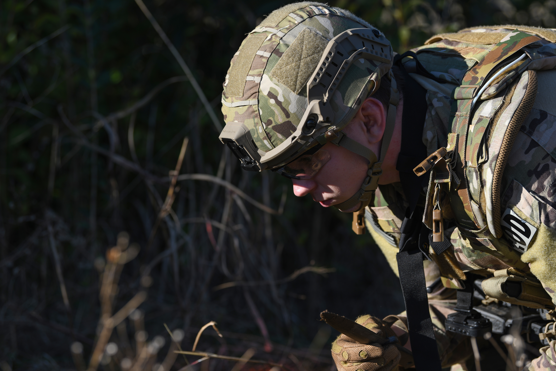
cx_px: 296
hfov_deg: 13.0
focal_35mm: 158
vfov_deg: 8.7
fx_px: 2440
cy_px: 216
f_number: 4
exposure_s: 1/250
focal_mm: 135
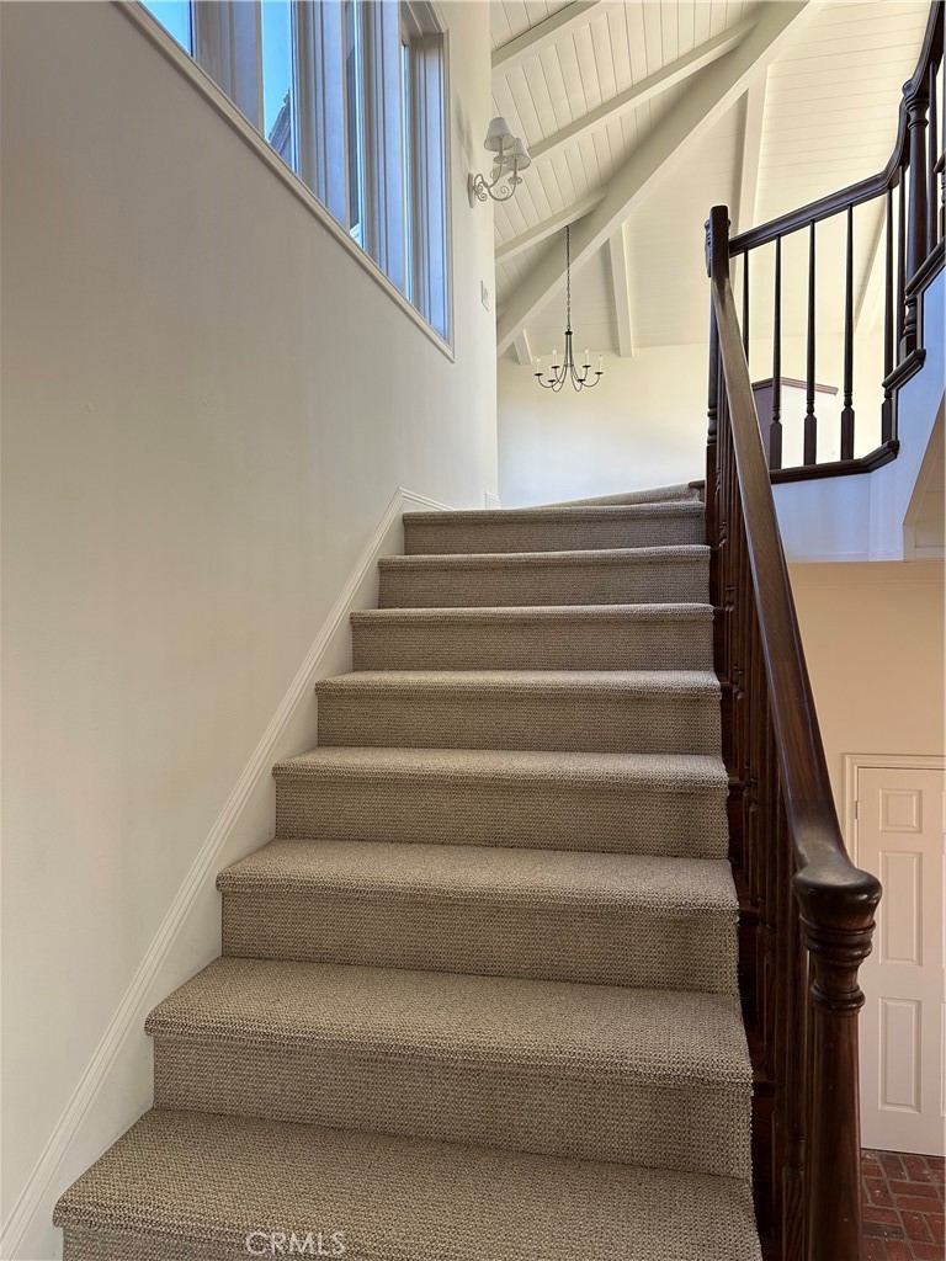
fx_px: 875
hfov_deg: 56.8
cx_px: 473
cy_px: 630
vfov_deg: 71.6
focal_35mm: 24
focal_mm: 6.86
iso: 64
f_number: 1.78
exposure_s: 1/152
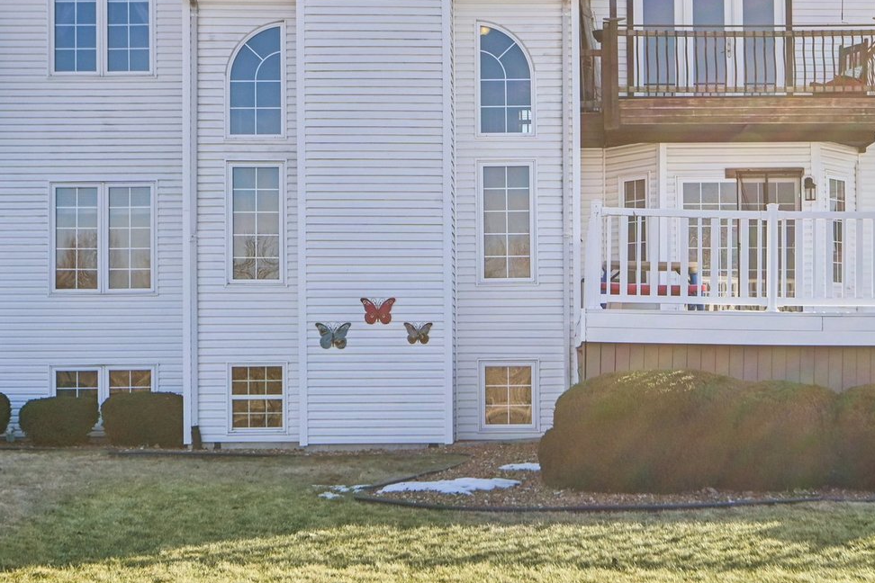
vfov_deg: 26.9
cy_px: 215
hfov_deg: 39.0
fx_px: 1215
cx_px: 599
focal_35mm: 50
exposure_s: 1/320
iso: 400
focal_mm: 30
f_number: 13
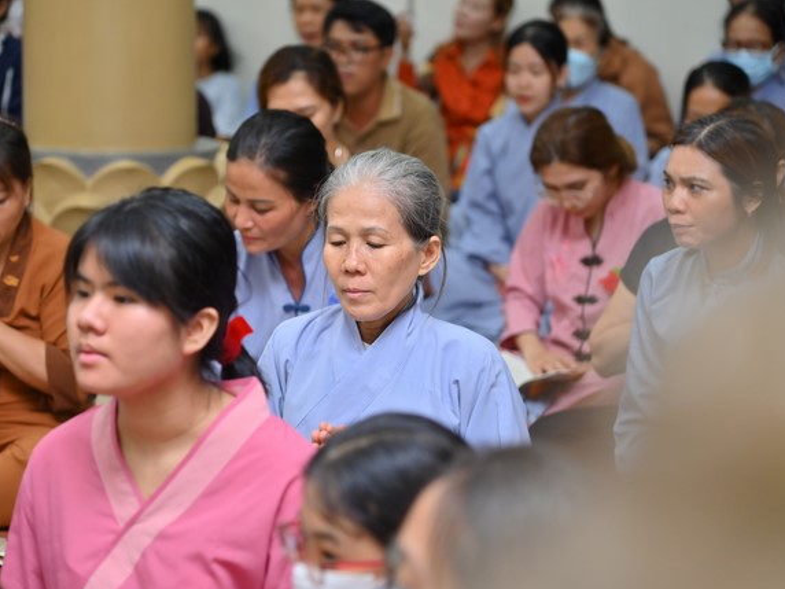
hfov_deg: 15.0
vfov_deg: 11.3
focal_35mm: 131
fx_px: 2971
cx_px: 347
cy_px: 296
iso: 1000
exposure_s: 1/60
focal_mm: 120
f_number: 4
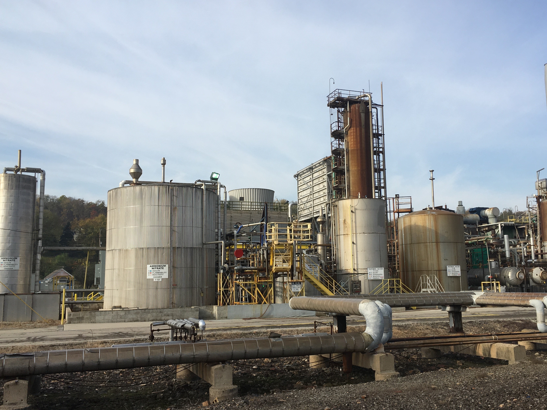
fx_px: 553
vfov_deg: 40.7
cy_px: 207
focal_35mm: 35
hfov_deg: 52.6
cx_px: 297
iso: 25
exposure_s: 1/1054
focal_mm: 4.15
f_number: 2.2
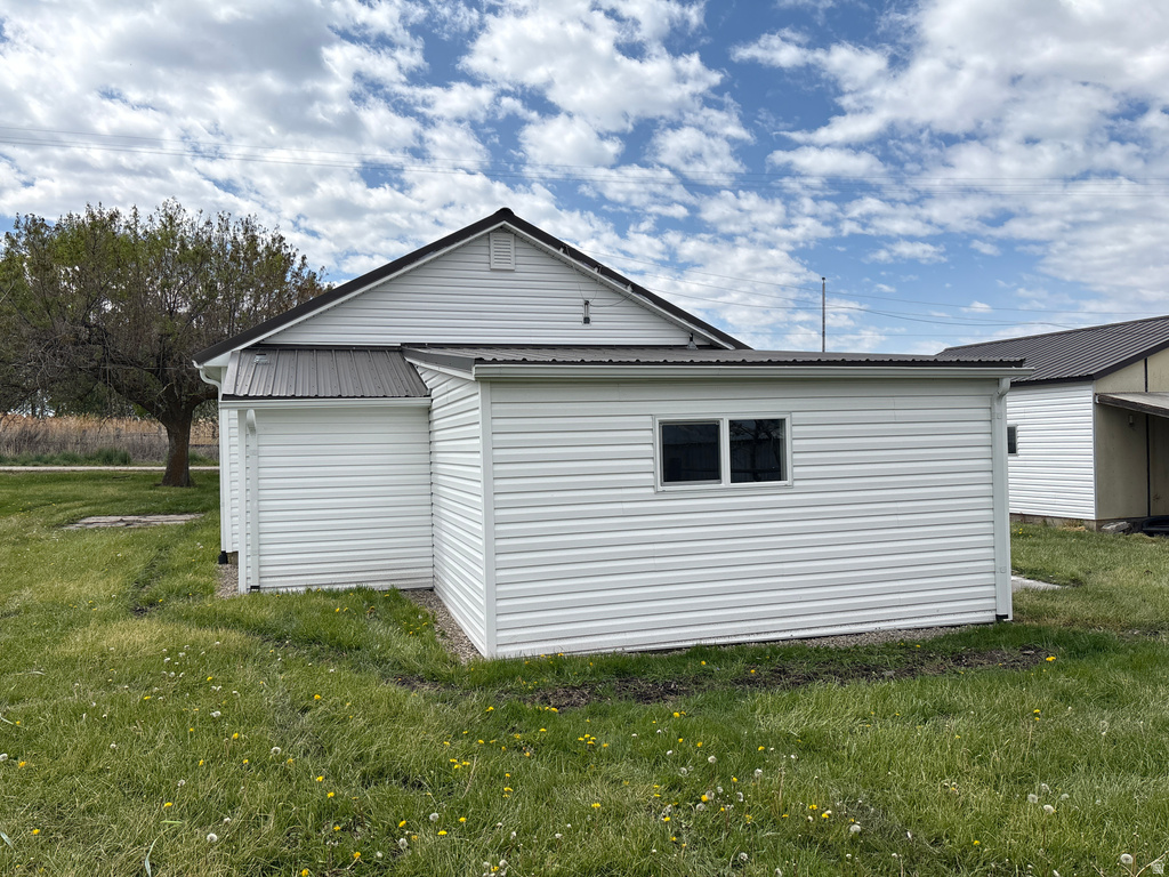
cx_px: 584
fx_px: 878
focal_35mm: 26
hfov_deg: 67.3
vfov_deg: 53.1
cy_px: 438
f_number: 1.6
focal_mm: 5.96
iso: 50
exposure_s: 1/5814
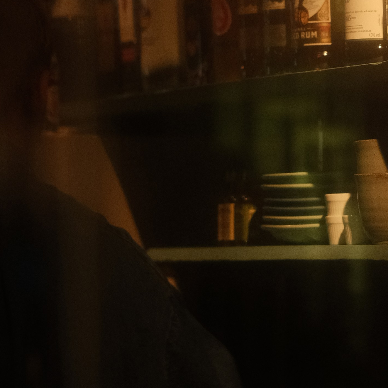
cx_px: 335
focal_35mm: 333
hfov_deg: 5.3
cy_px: 94
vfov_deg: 5.3
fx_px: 4223
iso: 1600
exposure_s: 1/400
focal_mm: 90
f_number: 2
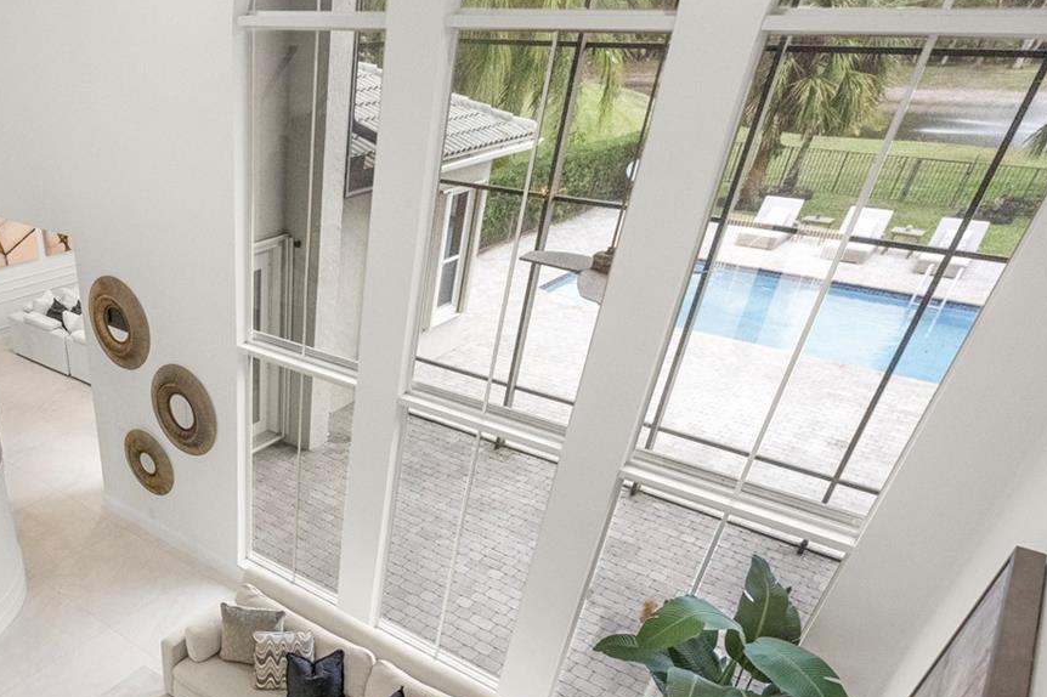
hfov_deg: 64.4
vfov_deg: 46.7
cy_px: 565
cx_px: 237
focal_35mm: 26
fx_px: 756
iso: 3200
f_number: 8
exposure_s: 1/40
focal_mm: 14
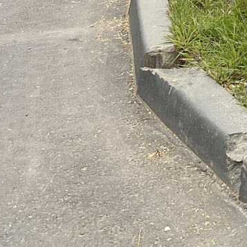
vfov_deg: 13.1
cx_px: 537
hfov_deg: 12.2
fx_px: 985
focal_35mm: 122
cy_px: -176
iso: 50
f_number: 1.5
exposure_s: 1/1972
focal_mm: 5.7
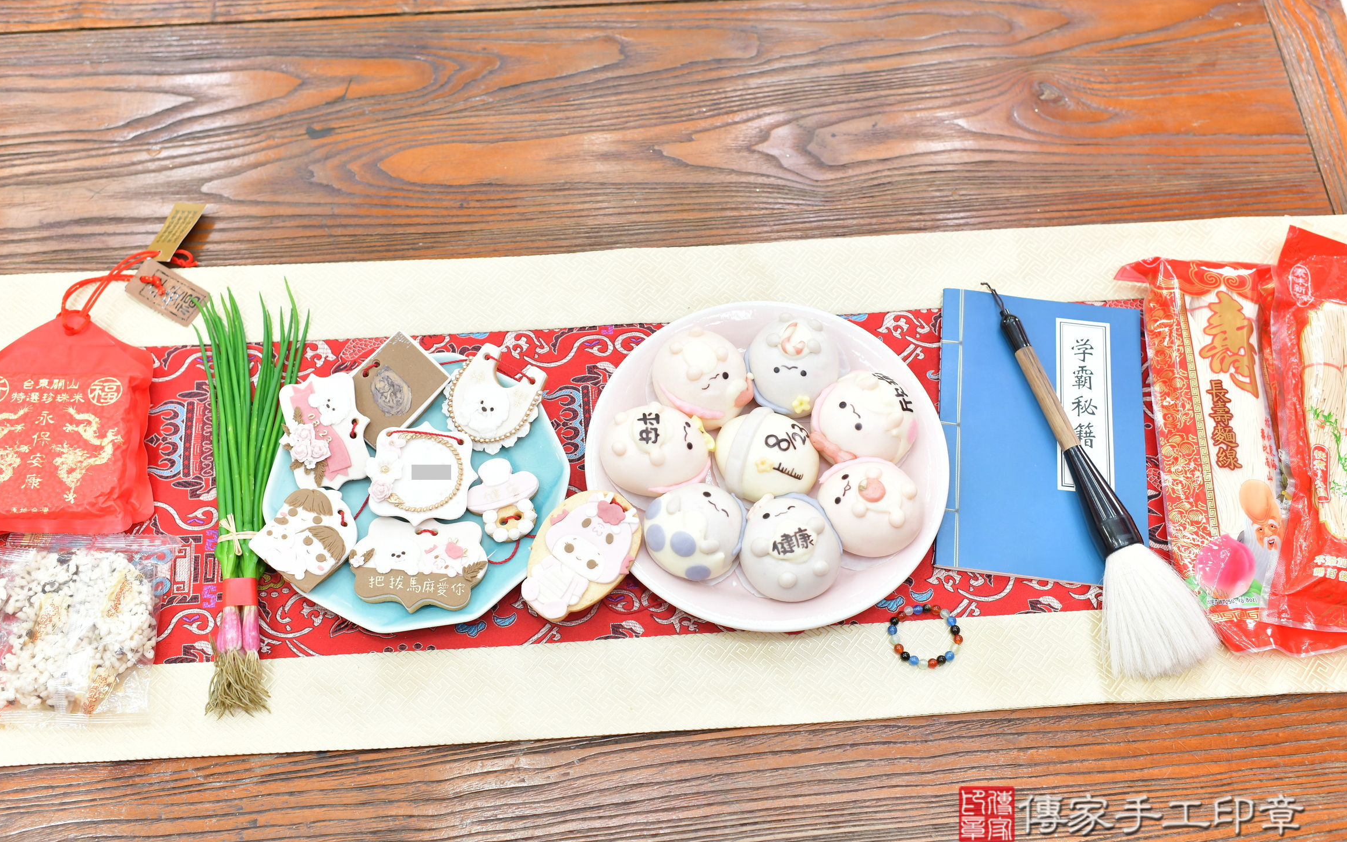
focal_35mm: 37
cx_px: 674
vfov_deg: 34.4
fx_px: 1358
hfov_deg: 52.8
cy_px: 425
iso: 800
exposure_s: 1/200
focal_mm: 35
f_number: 4.5
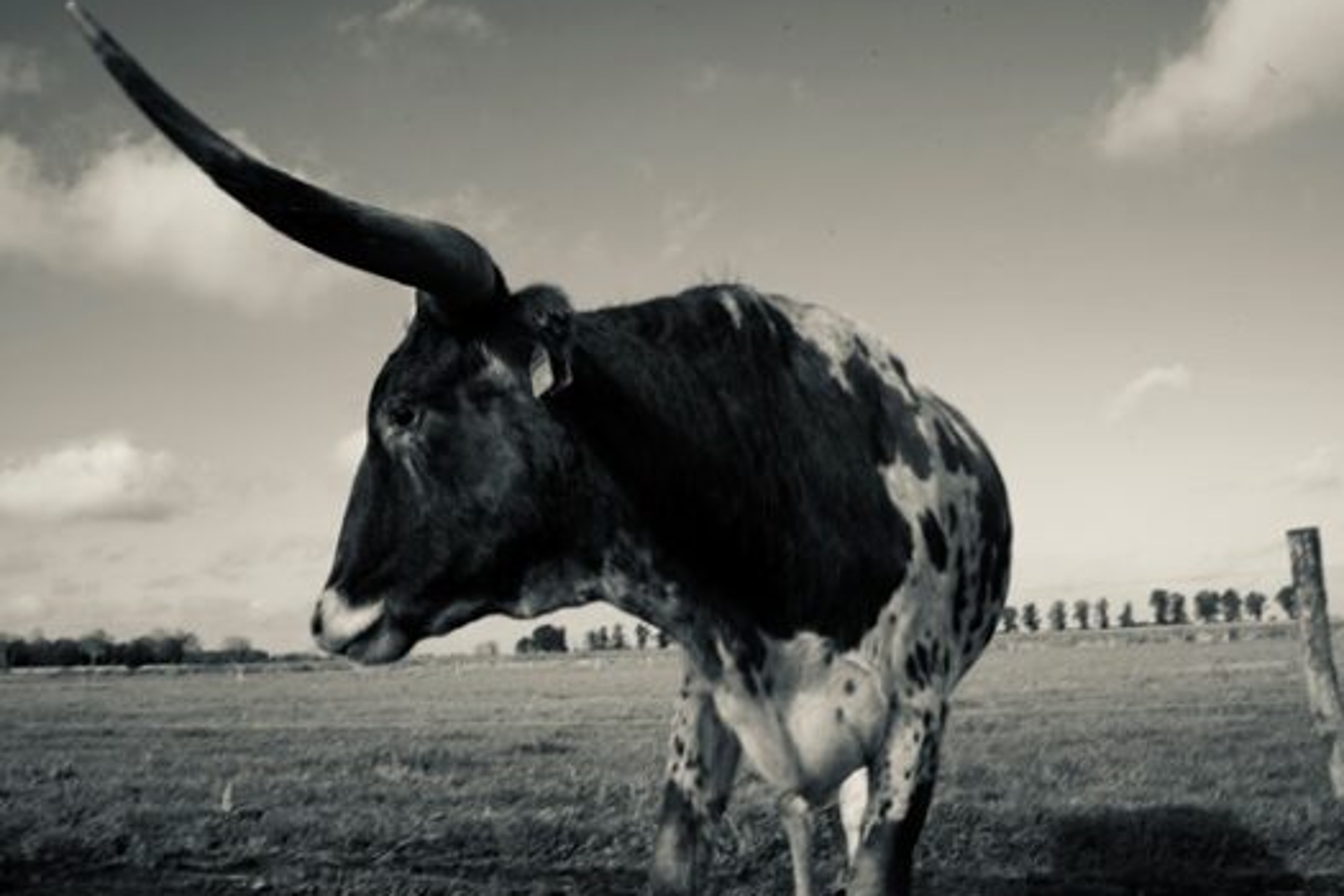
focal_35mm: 32
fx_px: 1195
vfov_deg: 41.1
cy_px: 456
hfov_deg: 58.7
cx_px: 686
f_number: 22
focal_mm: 28
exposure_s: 1/80
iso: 400
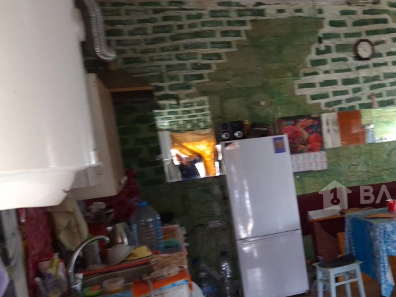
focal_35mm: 48
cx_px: 395
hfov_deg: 35.8
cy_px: 192
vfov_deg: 30.1
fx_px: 549
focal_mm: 5.54
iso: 400
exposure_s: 1/20
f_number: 1.8
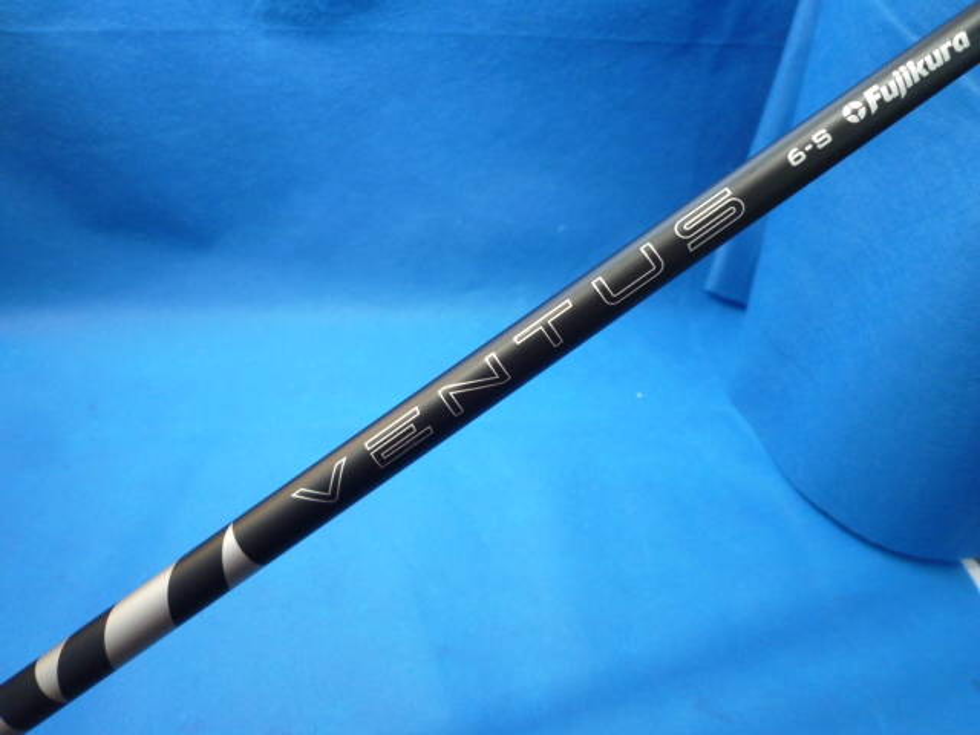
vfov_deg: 54.9
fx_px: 708
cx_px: 490
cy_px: 368
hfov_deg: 69.4
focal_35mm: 25
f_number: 2.8
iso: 250
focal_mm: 4.5
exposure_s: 1/30
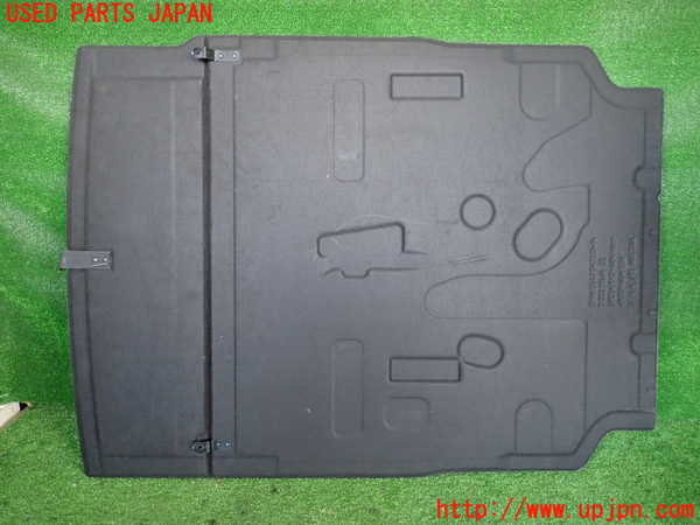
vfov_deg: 54.9
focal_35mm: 25
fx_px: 506
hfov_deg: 69.4
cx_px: 350
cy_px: 262
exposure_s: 1/30
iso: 200
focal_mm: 4.5
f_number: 2
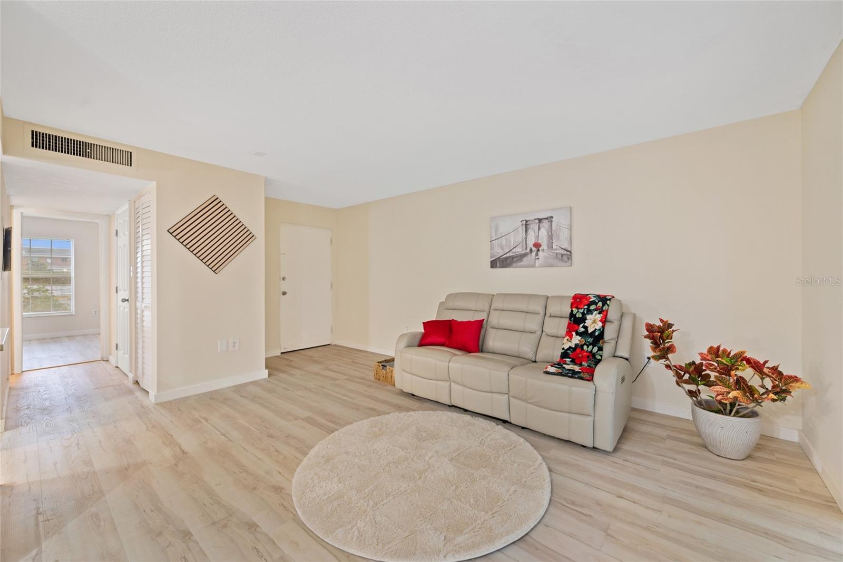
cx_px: 422
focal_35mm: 14
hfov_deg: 104.2
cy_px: 281
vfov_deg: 81.2
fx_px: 328
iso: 250
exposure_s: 1
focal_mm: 14
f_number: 6.3
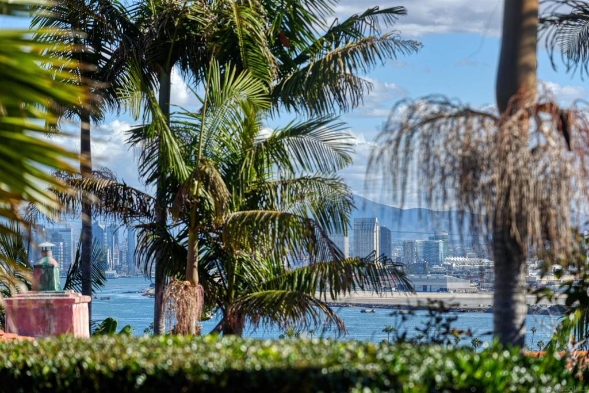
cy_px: 196
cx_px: 294
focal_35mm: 145
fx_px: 2373
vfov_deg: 9.5
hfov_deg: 14.2
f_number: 5.6
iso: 100
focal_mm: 145
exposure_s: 1/800
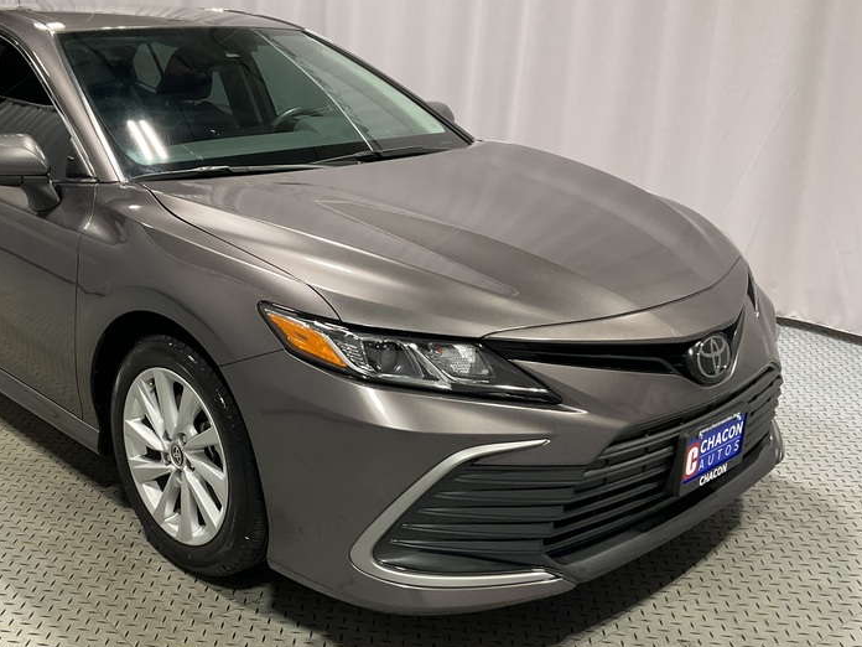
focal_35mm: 40
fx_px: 996
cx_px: 274
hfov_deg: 45.9
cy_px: 324
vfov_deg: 36.0
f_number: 1.8
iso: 64
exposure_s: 1/50
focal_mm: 3
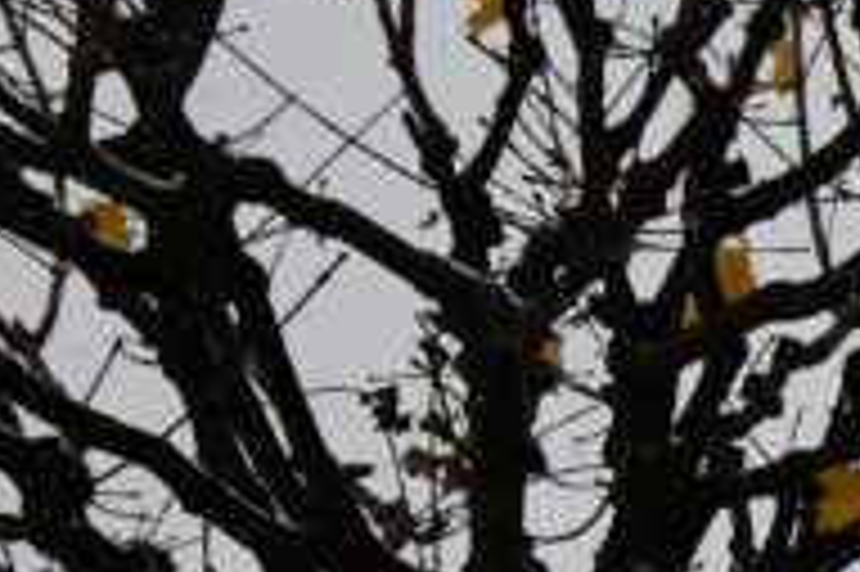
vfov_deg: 6.1
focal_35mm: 215
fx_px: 5132
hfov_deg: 8.7
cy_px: 1326
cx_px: 2071
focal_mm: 27
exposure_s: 1/1000
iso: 3200
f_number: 16
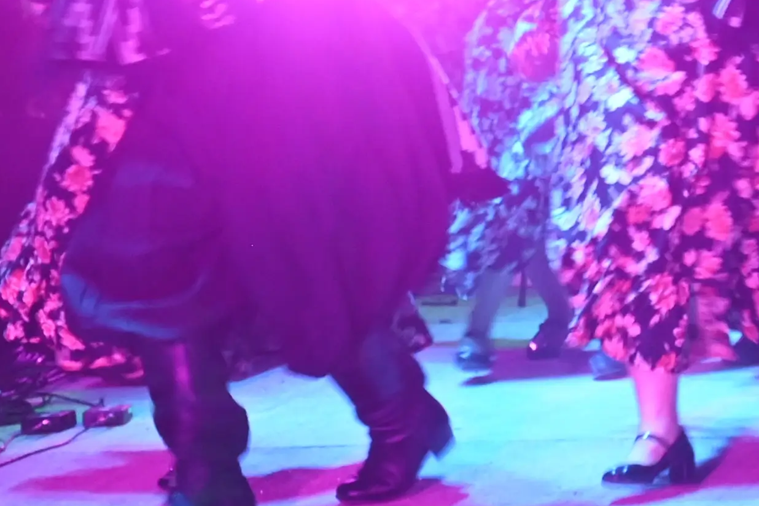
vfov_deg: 7.9
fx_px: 3626
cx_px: 766
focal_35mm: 172
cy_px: -43
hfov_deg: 11.8
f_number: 5.3
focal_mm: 36
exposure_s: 1/60
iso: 1800
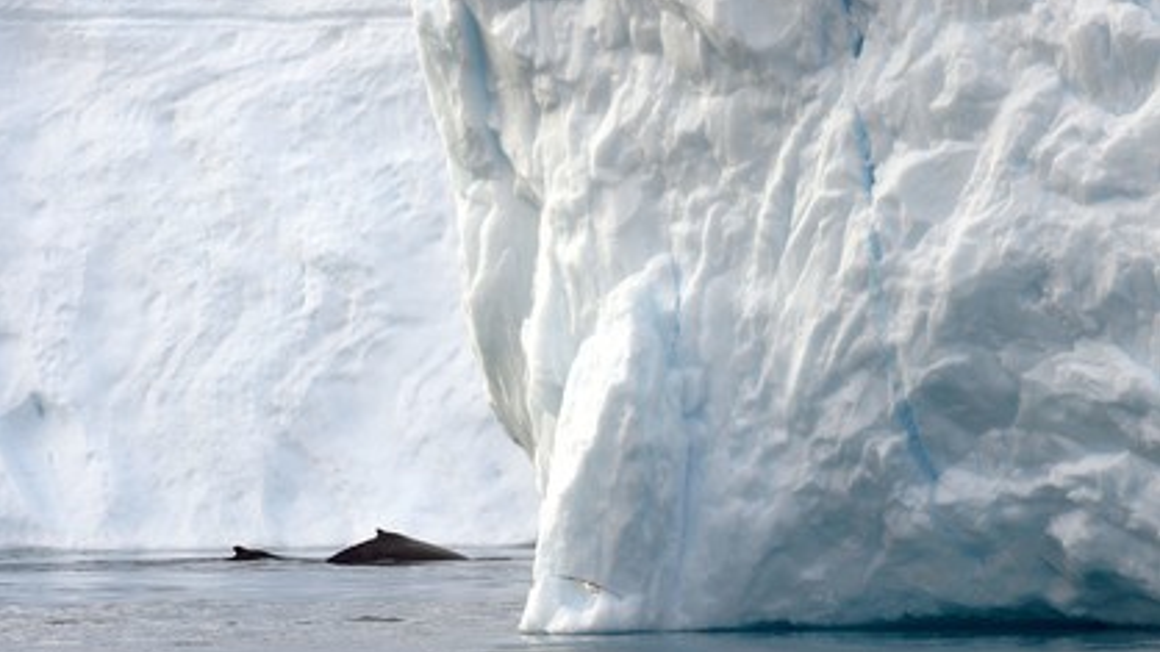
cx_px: 580
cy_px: 369
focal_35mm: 295
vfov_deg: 4.1
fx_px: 9073
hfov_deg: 7.3
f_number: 9
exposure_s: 1/640
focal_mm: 280
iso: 400
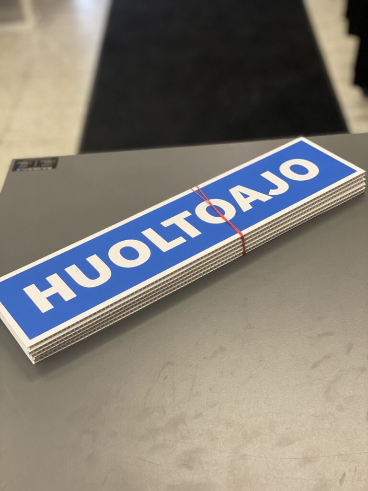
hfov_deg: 28.0
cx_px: 184
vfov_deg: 36.8
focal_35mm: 52
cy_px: 246
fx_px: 737
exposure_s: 1/100
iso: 160
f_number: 2
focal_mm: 6
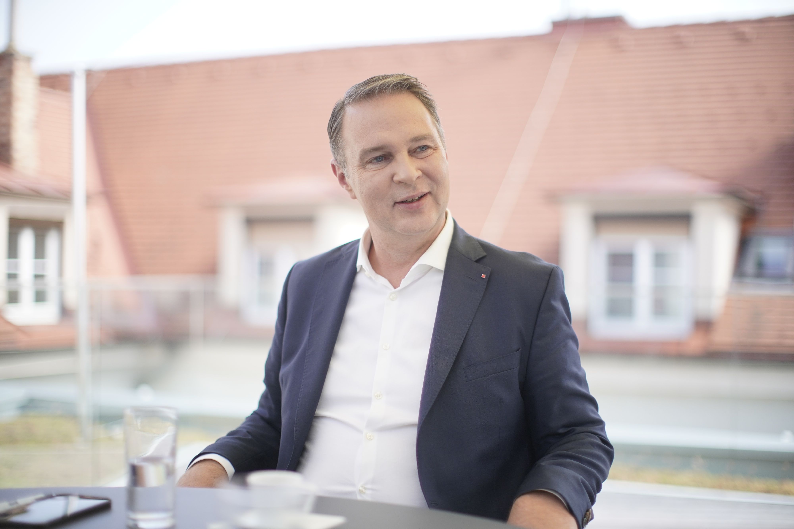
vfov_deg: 27.0
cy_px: 264
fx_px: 1103
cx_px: 397
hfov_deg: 39.6
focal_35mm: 50
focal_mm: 50
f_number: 1.3
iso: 500
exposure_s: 1/6400
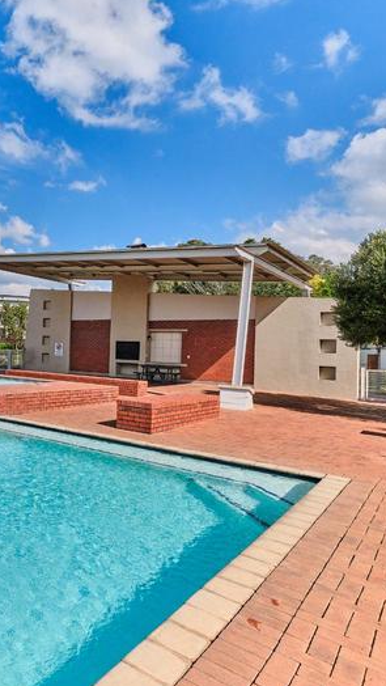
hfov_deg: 39.9
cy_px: 341
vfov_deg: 76.3
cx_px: -26
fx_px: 436
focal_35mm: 24
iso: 800
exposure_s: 1/2000
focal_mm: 10
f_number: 8
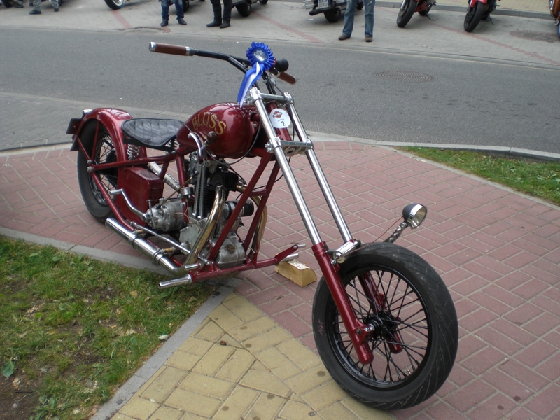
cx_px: 280
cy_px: 210
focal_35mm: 38
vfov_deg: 37.7
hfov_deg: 49.0
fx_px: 615
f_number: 3.1
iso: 50
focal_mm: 6.3
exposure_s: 1/100
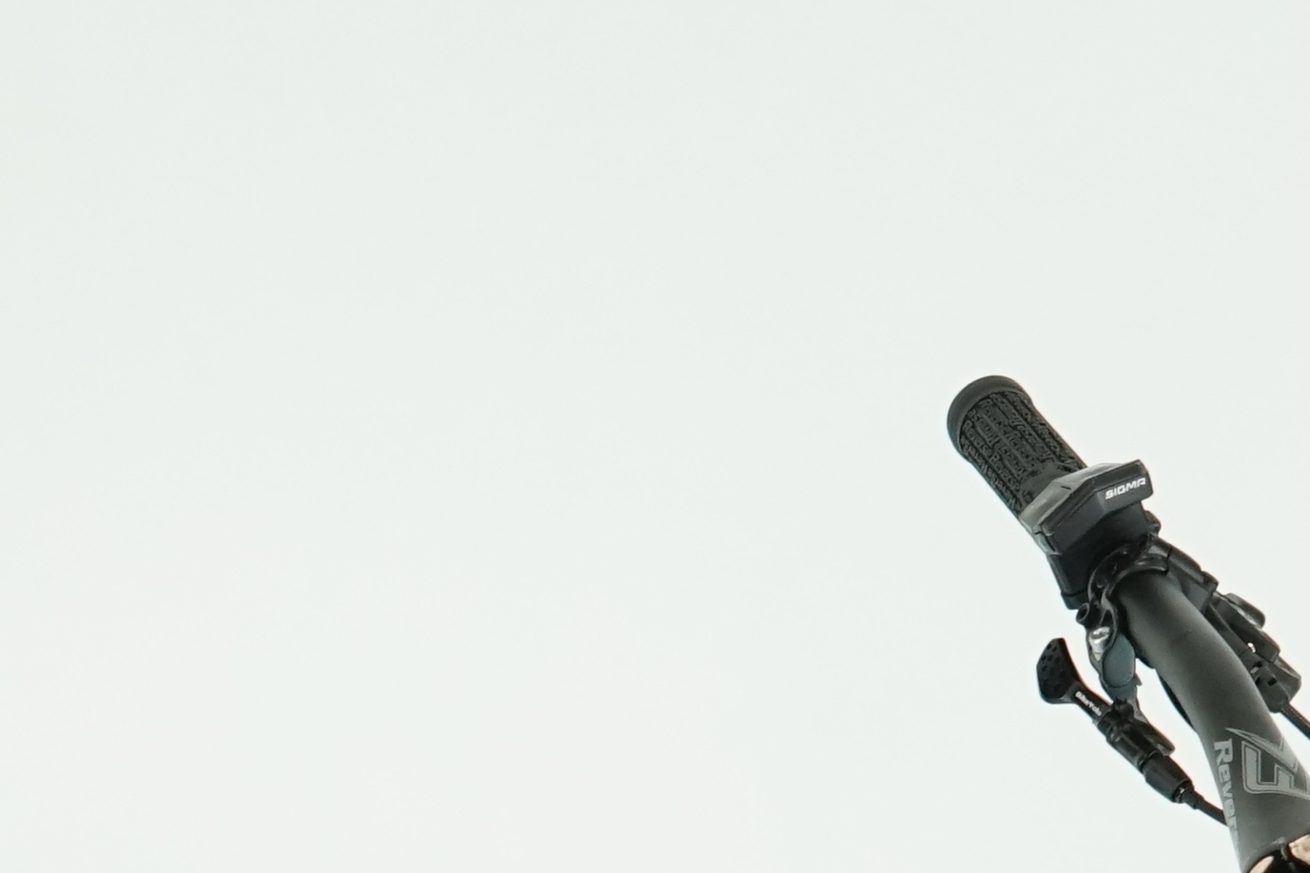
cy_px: 1713
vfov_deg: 10.4
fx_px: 4439
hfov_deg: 16.6
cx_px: 232
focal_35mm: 122
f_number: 5.6
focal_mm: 28
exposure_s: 1/200
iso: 1600
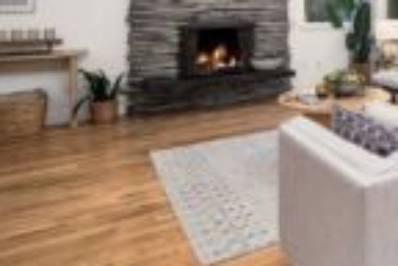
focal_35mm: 36
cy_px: 10
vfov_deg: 34.1
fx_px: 398
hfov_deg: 44.2
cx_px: 409
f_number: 7.1
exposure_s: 1/60
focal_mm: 13
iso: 160
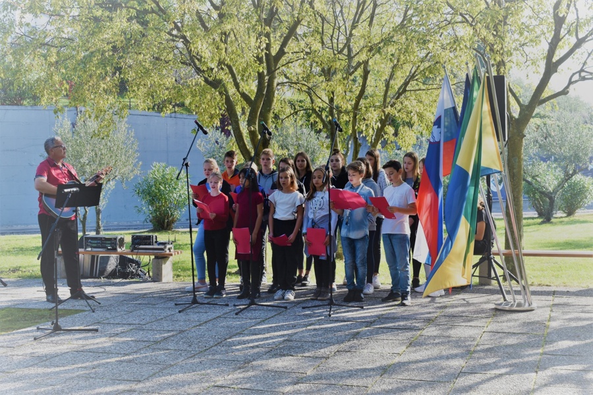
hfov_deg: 37.9
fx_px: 865
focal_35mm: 52
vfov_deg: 25.8
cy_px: 198
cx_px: 296
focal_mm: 35
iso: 360
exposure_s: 1/250
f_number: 8
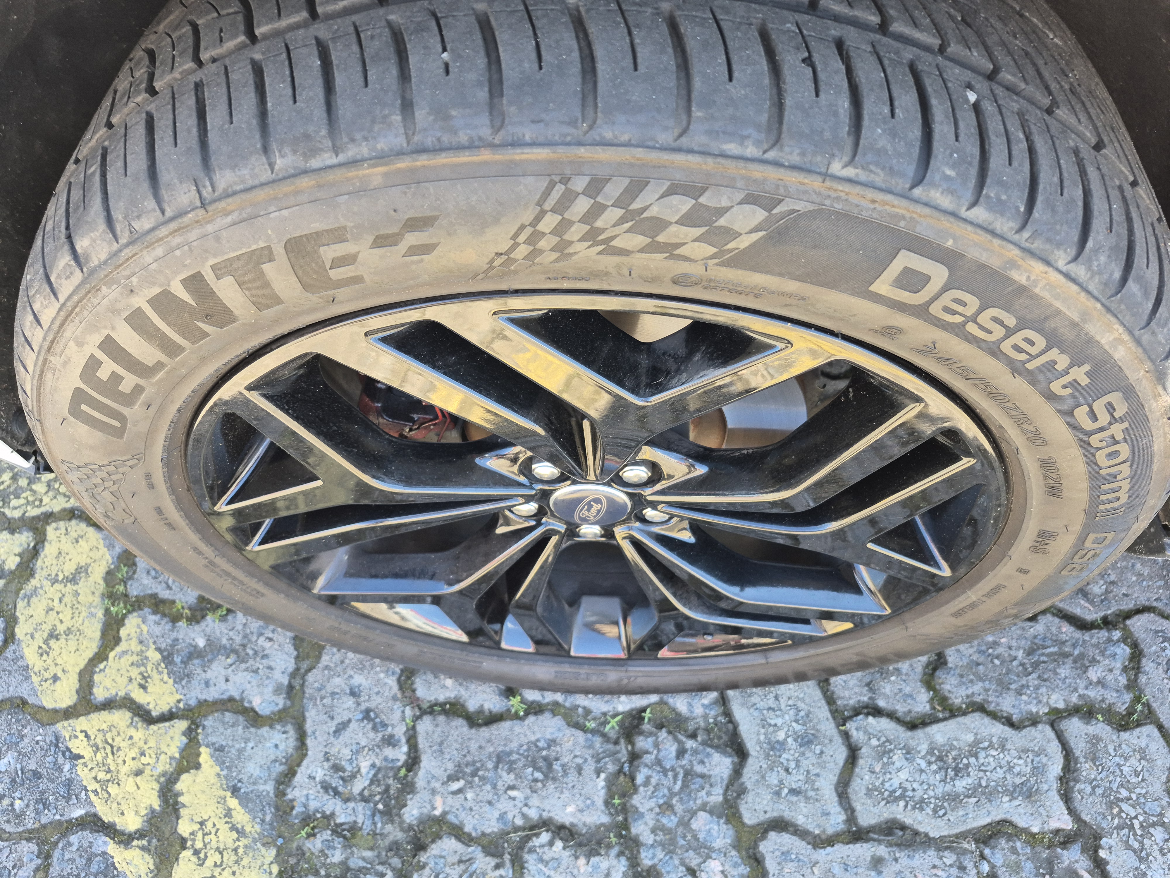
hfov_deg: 73.9
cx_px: 585
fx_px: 777
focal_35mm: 23
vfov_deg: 58.9
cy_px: 439
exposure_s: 1/180
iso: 80
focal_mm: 5.4
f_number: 1.8
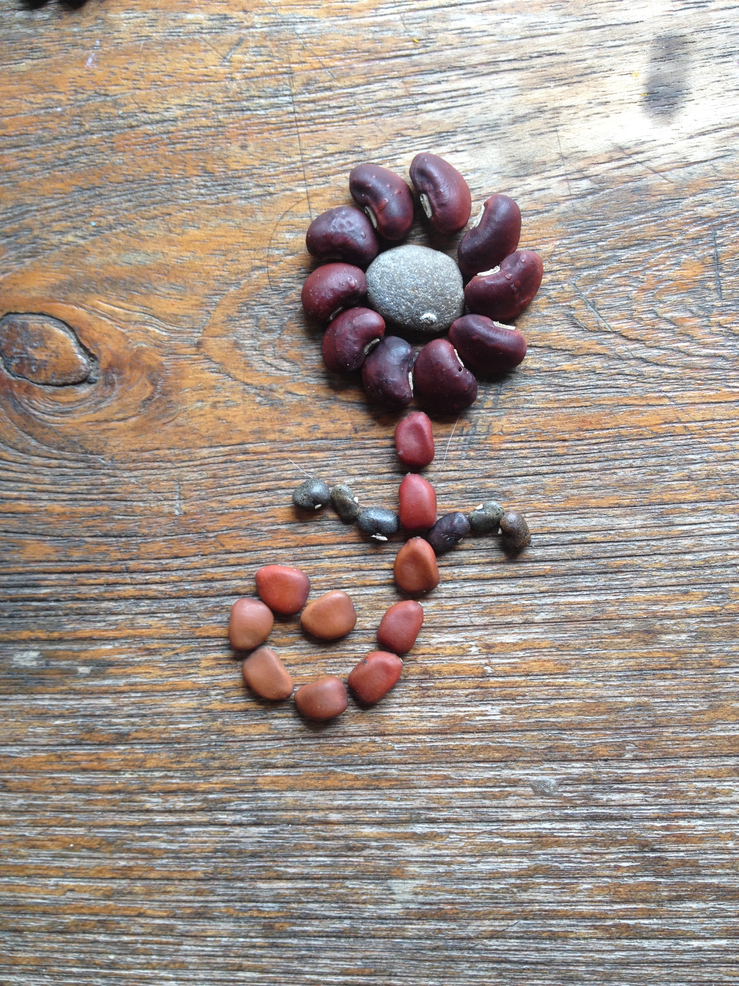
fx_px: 996
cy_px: 493
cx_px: 370
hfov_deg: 40.7
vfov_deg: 52.6
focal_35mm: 35
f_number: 2.4
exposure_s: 1/40
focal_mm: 4.28
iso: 50
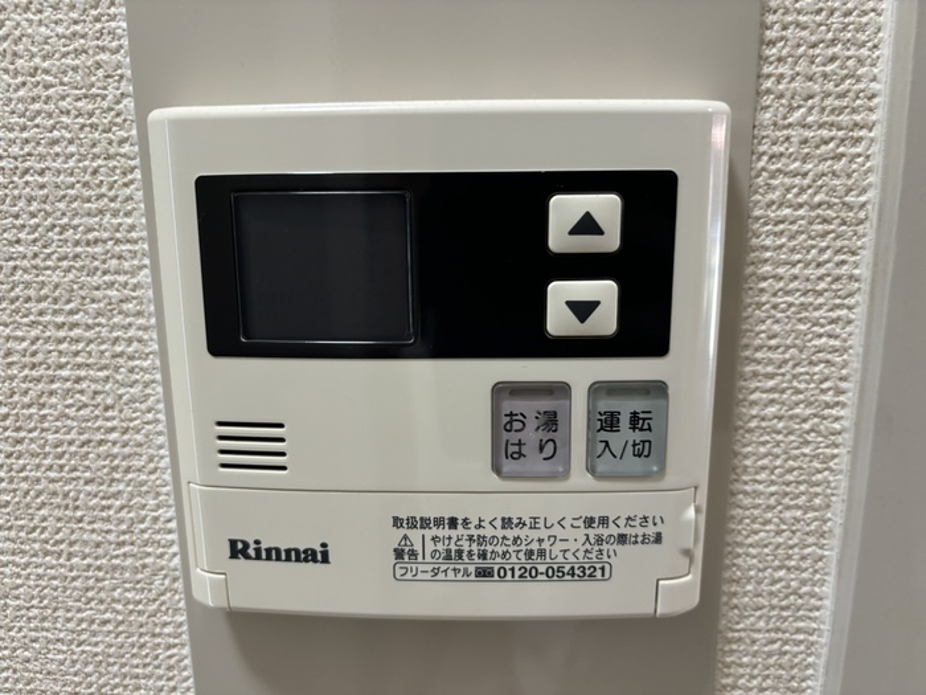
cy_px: 348
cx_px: 463
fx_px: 696
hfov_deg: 67.3
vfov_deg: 53.1
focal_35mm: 26
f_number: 1.6
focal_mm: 5.96
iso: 200
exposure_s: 1/60
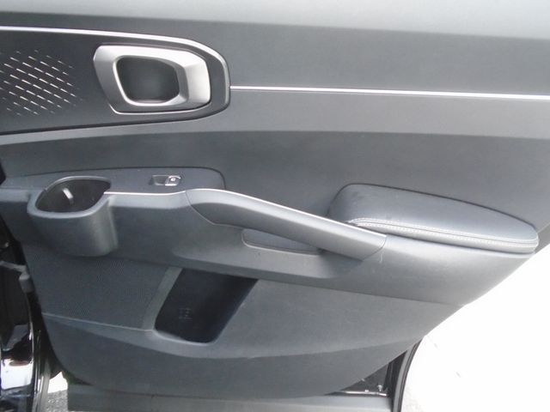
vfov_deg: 53.1
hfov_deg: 67.3
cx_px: 275
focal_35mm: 26
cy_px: 206
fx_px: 413
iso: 400
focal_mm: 4.6
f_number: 3.2
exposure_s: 1/25
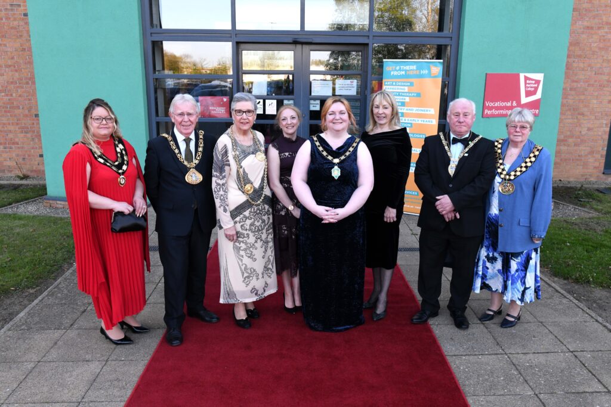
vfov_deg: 42.3
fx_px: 526
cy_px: 204
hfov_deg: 60.3
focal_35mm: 31
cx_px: 306
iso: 1600
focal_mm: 31
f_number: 11
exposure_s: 1/200
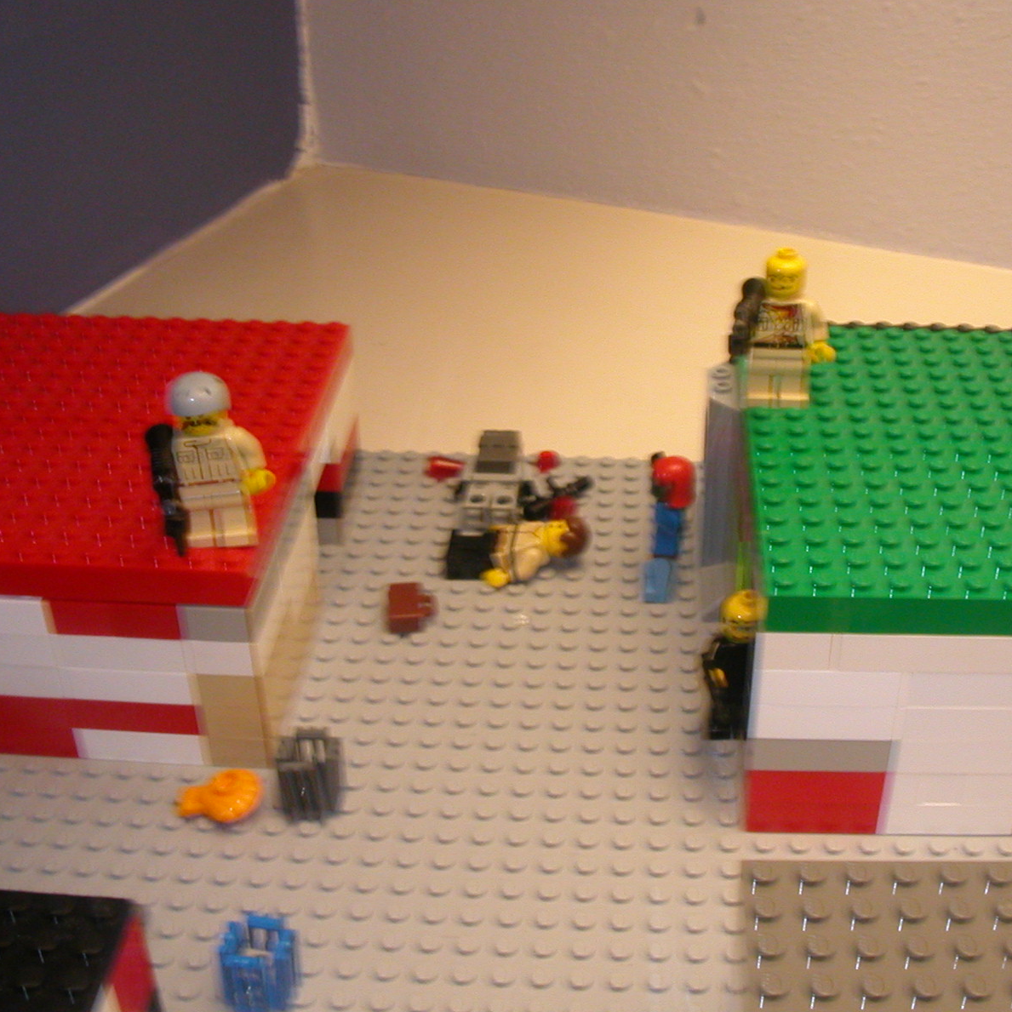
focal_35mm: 44
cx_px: 590
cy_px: 508
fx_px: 1455
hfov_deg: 38.2
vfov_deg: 38.3
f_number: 4.5
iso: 200
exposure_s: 1/6.9
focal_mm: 5.6
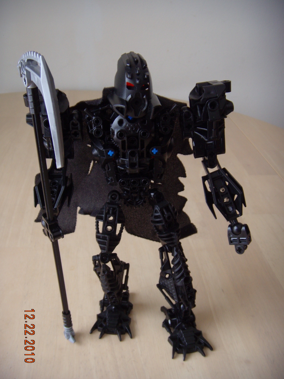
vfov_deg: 49.0
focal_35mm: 38
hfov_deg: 37.7
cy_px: 190
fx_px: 416
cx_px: 142
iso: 64
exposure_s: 1/30.3
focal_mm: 6.4
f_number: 3.5
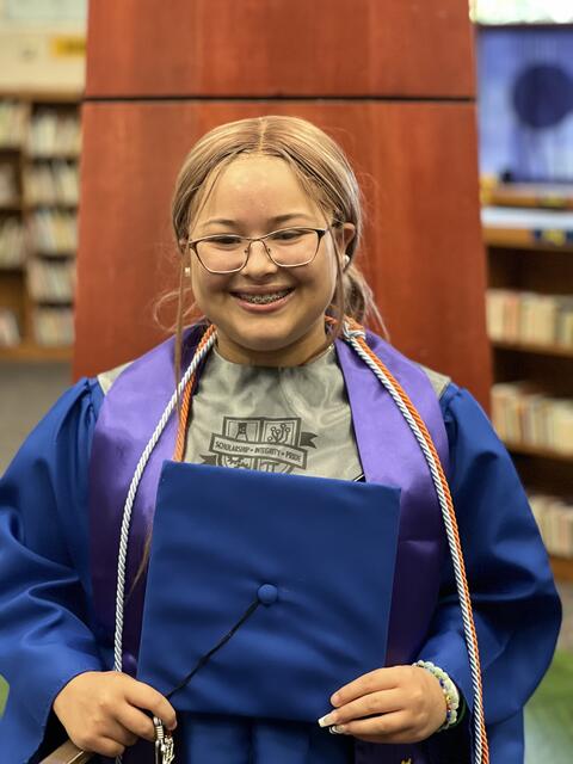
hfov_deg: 19.1
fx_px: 1699
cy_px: 382
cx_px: 286
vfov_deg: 25.3
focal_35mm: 77
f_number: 2.8
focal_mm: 9
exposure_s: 1/40
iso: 400
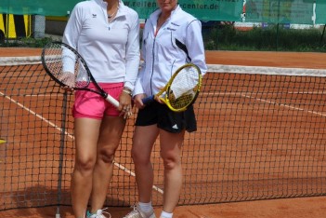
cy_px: 66
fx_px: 742
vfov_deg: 16.6
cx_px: 130
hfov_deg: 24.7
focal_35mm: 82
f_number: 10
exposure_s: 1/400
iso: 200
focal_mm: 32
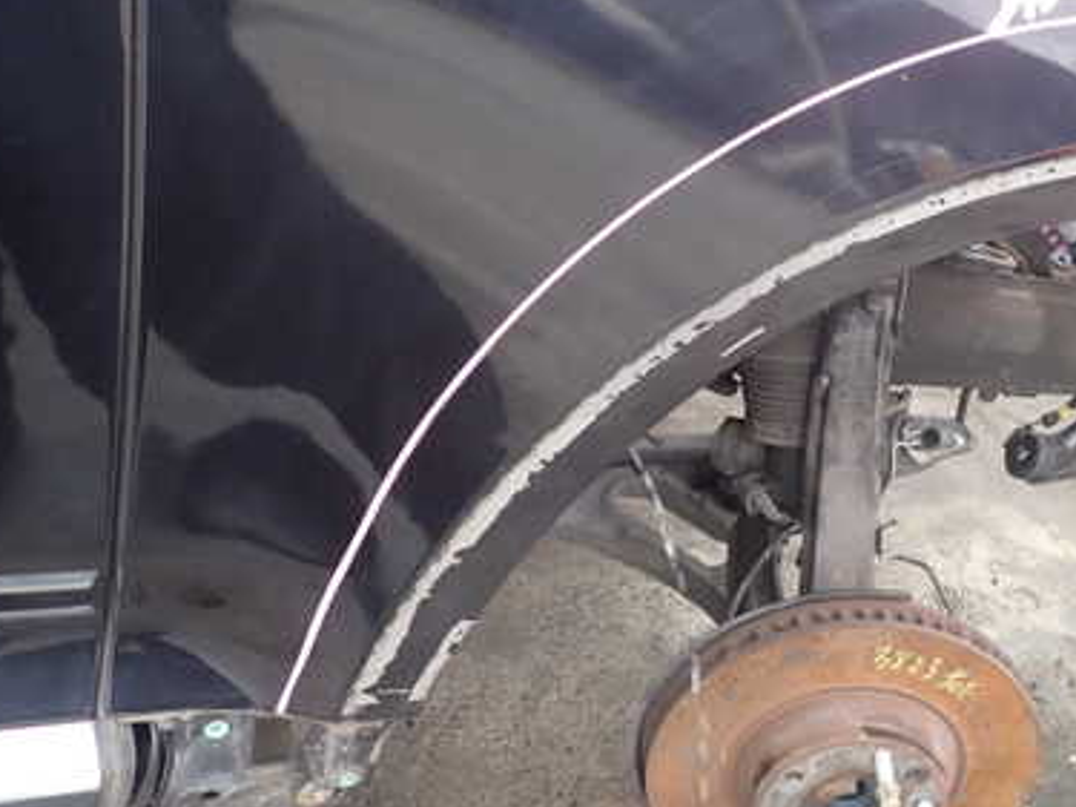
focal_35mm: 40
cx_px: 818
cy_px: 313
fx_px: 1243
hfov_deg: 45.1
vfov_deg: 35.8
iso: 100
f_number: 2.8
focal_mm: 4.5
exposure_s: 1/125
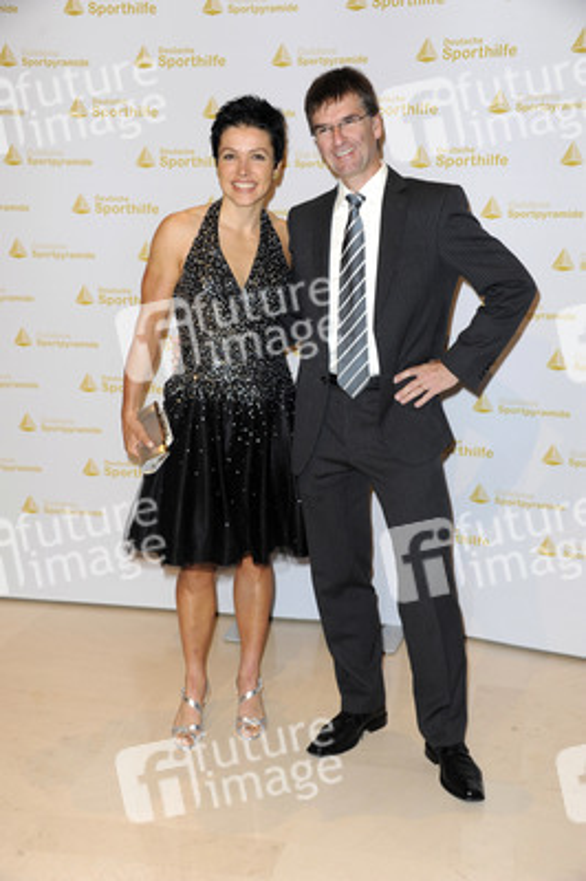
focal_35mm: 48
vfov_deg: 41.1
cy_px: 440
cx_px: 293
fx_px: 1174
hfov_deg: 28.0
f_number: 5.6
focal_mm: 48
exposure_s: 1/160
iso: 800
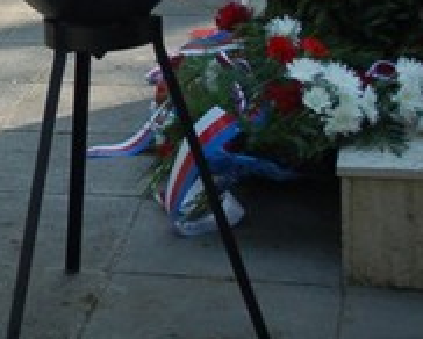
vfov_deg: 10.8
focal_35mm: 138
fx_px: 1729
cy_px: -151
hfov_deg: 13.6
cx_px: -74
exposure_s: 1/125
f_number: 5.6
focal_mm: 28
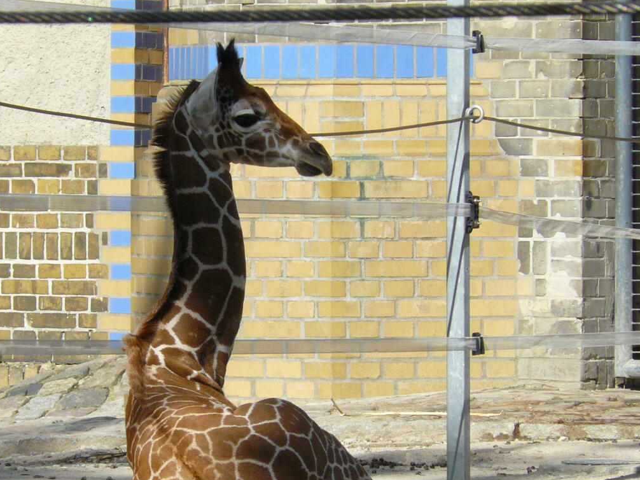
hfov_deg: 5.2
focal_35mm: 378
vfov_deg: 3.9
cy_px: 270
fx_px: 6987
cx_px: 228
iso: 200
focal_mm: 44
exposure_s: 1/250
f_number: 8
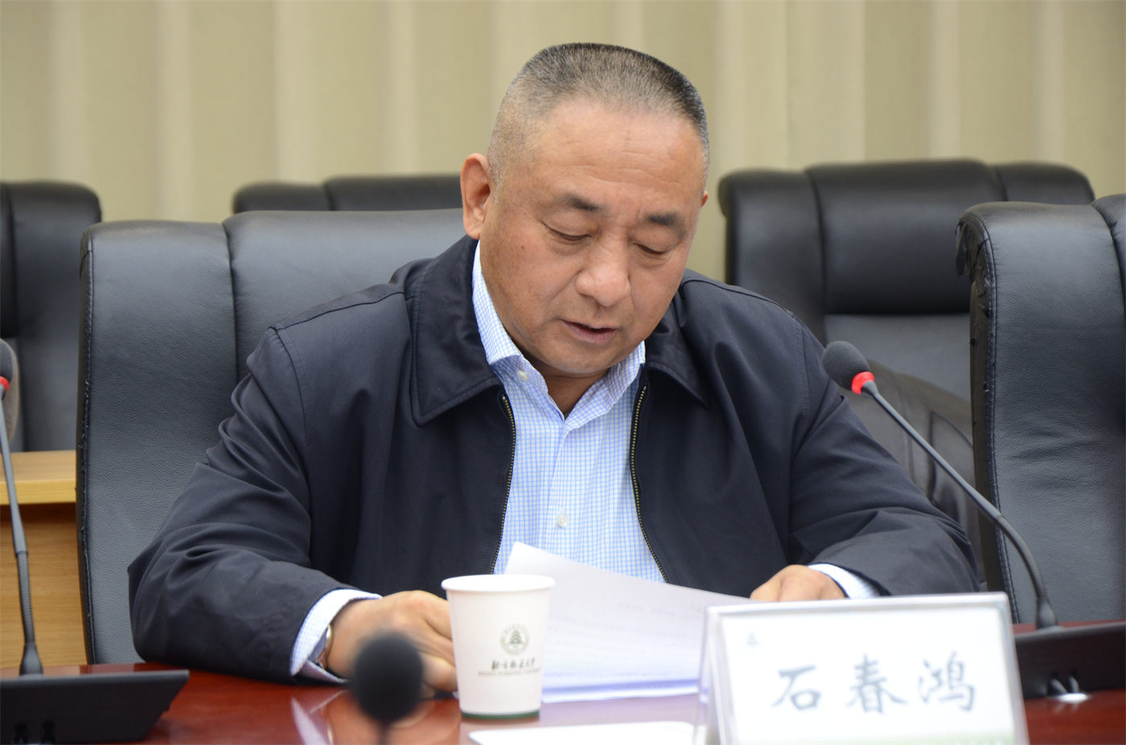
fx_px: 4588
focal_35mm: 147
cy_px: 372
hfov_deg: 14.0
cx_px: 563
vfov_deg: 9.3
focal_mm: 98
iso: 400
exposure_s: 1/25
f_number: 6.3
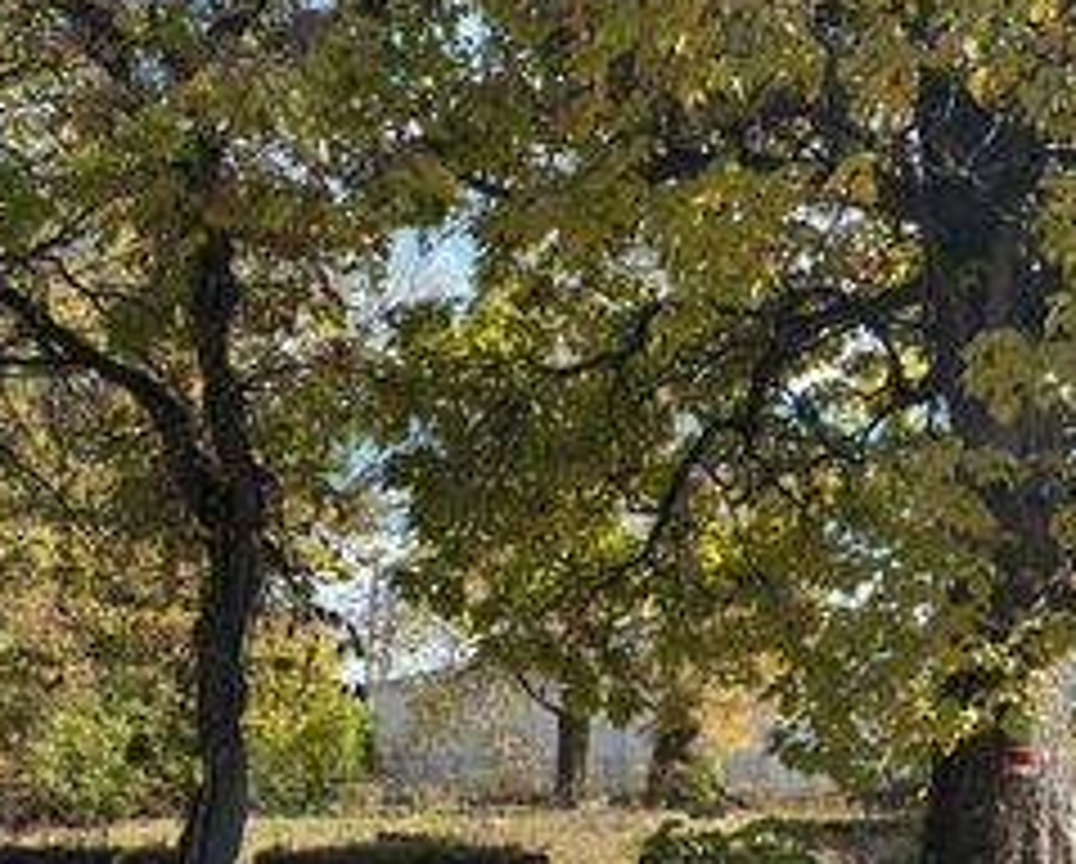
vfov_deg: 28.3
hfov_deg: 35.2
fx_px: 1691
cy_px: 641
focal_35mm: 53
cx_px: 630
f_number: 1.6
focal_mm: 5.96
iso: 50
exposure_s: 1/1248
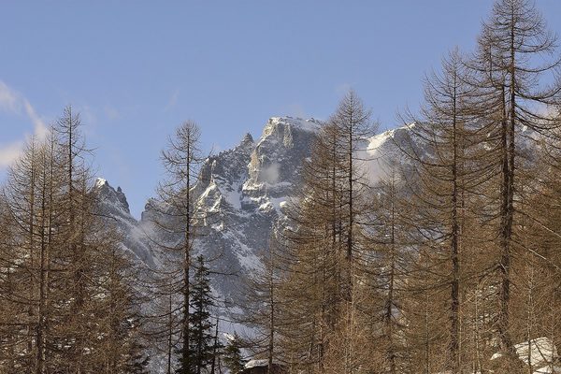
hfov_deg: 11.4
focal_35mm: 180
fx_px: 2805
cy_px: 187
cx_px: 280
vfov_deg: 7.6
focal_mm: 120
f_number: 7.1
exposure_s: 1/1000
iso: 360
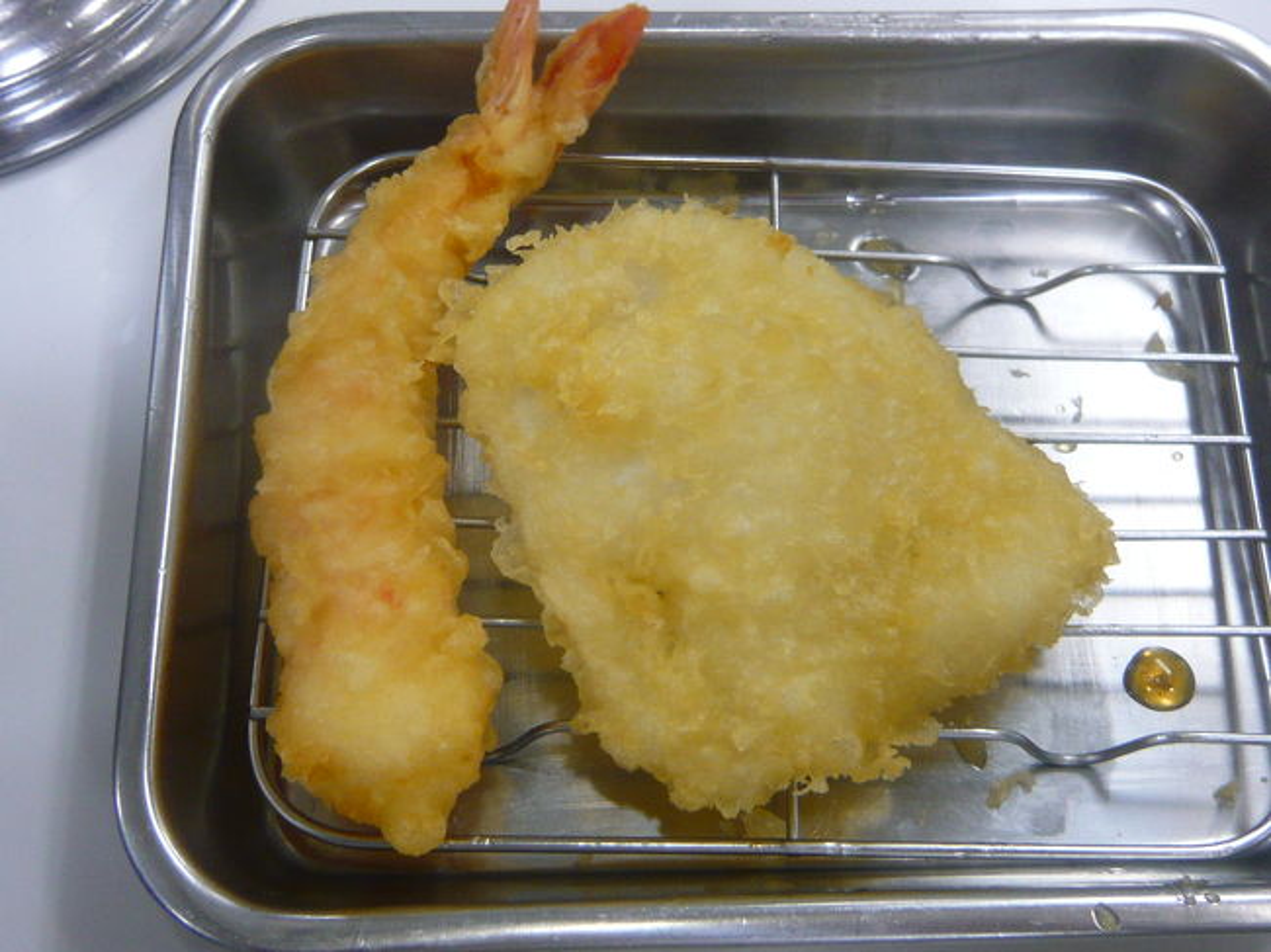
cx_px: 636
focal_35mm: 45
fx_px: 1652
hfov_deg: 42.1
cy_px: 476
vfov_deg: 32.2
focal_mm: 4.9
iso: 160
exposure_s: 1/30
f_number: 2.9
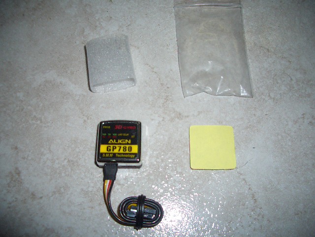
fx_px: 373
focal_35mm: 41
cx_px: 158
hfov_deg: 45.8
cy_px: 118
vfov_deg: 35.1
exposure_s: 1/60
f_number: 2.8
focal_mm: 6.8
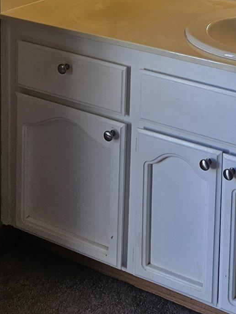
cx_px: 227
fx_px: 700
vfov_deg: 23.1
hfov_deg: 18.7
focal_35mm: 77
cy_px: -71
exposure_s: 1/120
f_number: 1.8
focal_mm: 5.4
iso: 50
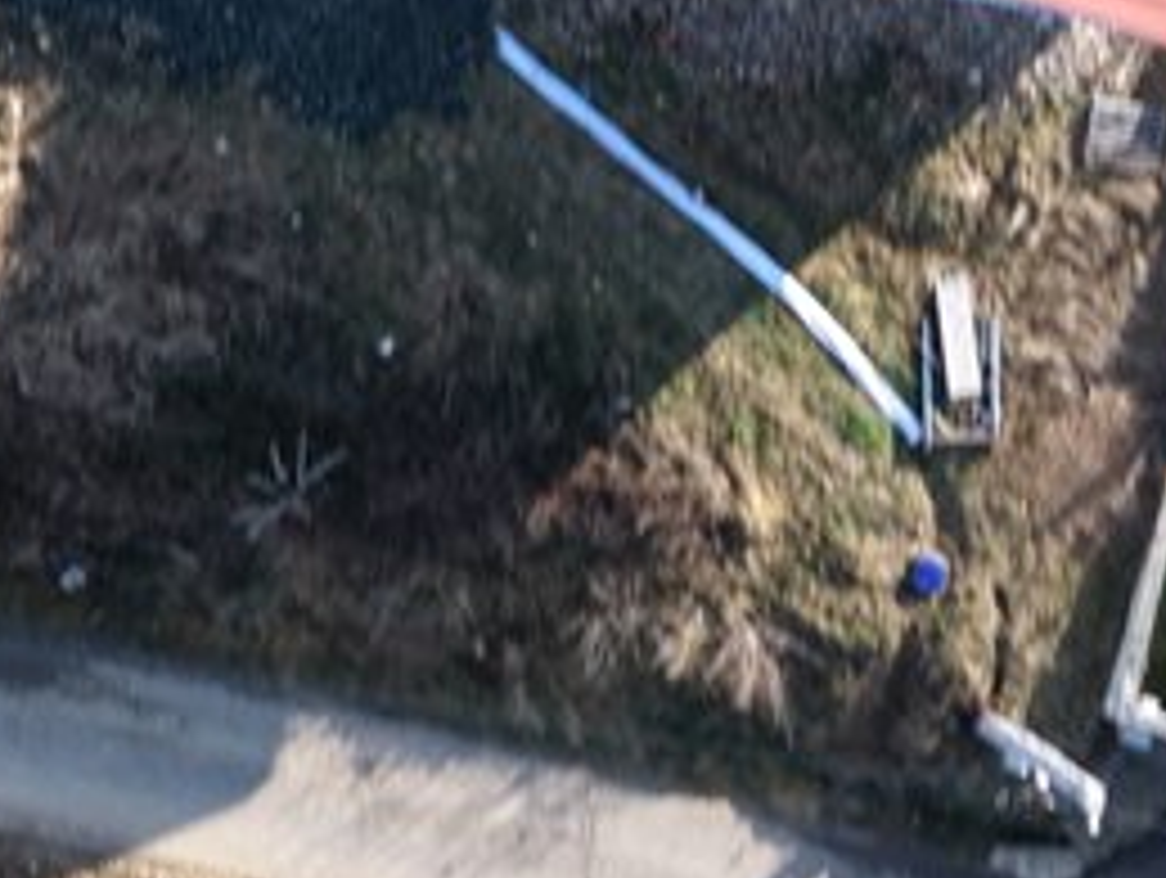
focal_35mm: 111
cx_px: 261
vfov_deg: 13.3
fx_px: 3744
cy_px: 257
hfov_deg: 17.6
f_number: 1.8
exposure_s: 1/30
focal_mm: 8.67
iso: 150
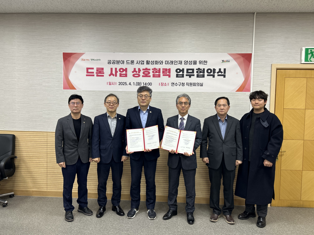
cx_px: 157
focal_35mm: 26
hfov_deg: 67.3
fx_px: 236
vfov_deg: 53.1
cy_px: 118
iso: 100
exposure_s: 1/120
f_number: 1.5
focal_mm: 5.7
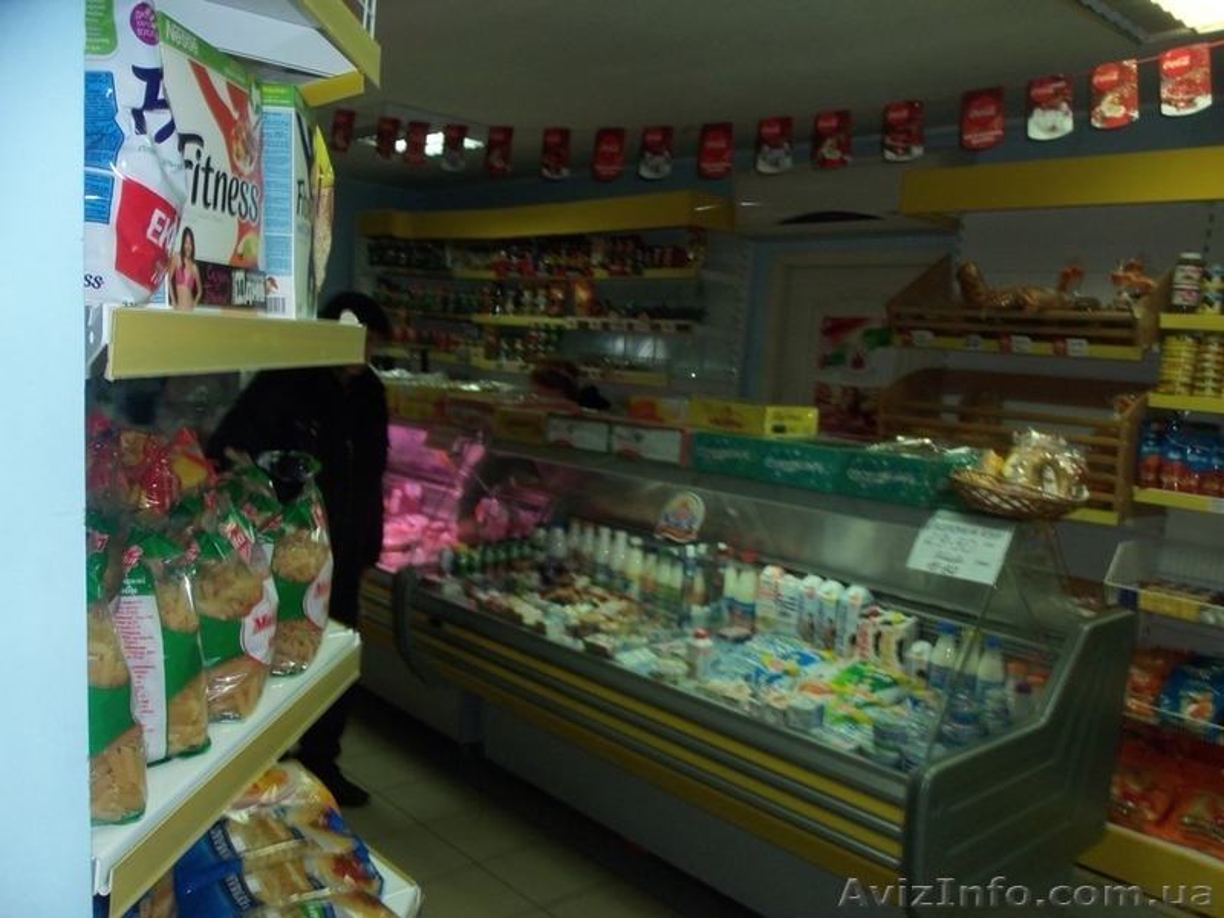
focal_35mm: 29
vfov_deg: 48.2
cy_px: 459
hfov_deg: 61.7
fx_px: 1025
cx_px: 612
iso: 100
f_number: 3.4
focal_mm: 5.2
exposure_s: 1/30
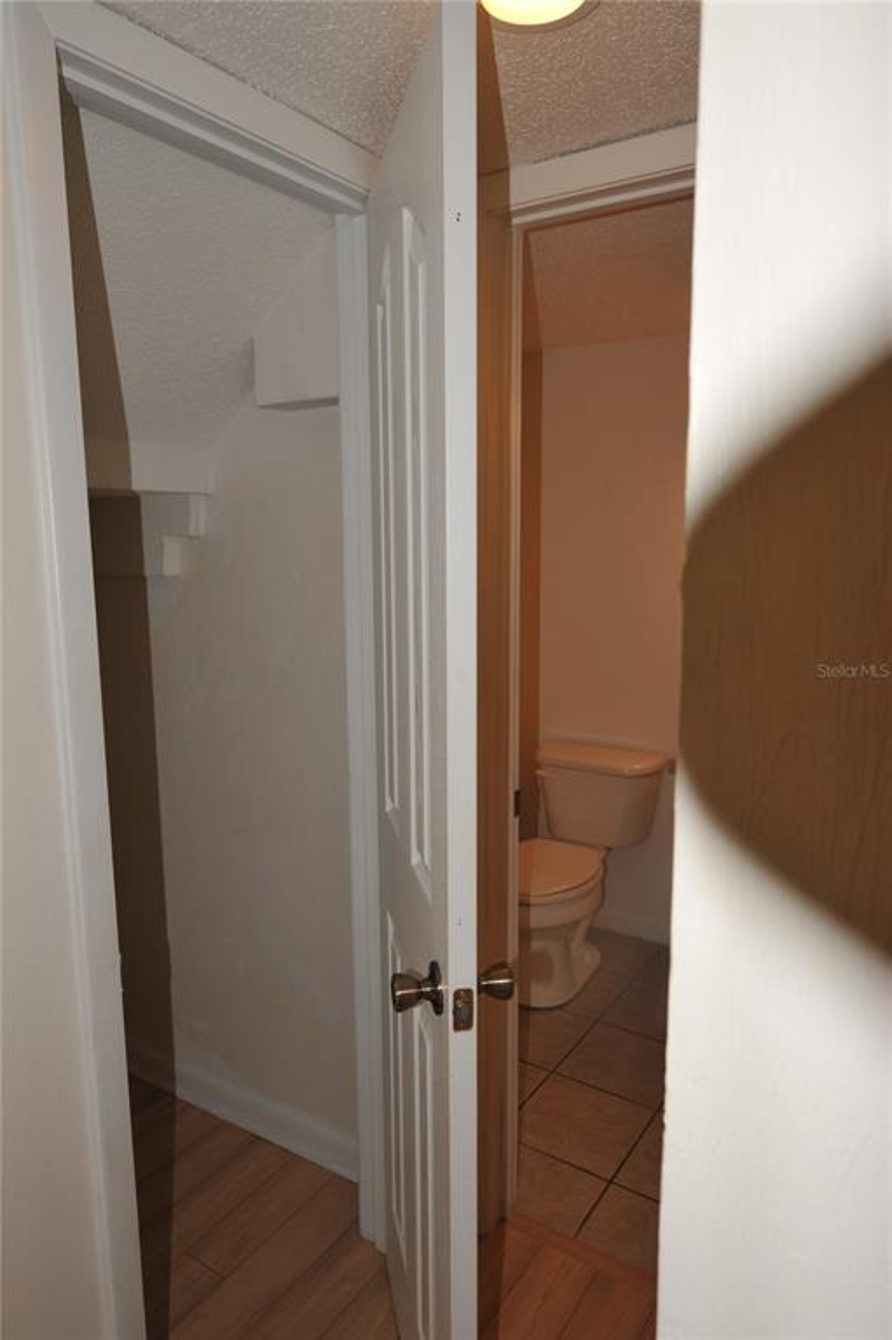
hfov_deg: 53.1
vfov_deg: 73.8
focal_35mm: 24
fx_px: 893
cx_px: 446
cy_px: 670
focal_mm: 24
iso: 200
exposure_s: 1/60
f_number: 8
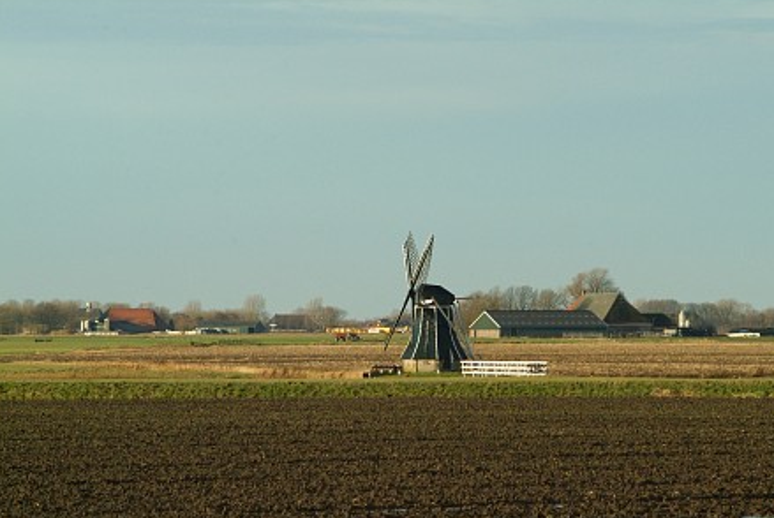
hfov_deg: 9.9
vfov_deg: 6.6
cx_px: 383
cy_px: 256
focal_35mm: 208
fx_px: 4478
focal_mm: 135
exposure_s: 1/2000
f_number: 6.7
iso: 800
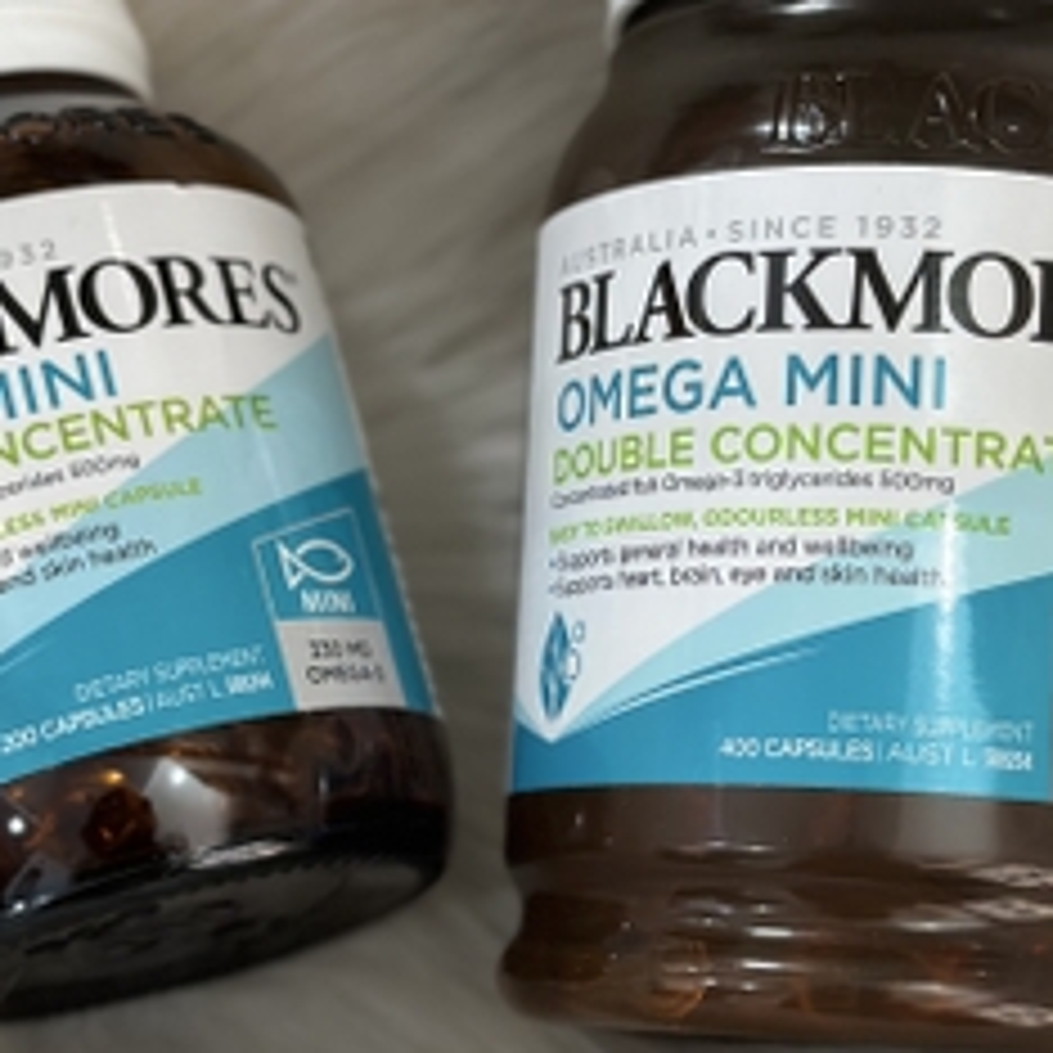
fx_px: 2994
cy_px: 504
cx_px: 504
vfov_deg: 19.9
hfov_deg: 19.9
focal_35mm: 87
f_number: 1.78
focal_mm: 6.86
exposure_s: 1/50
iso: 250
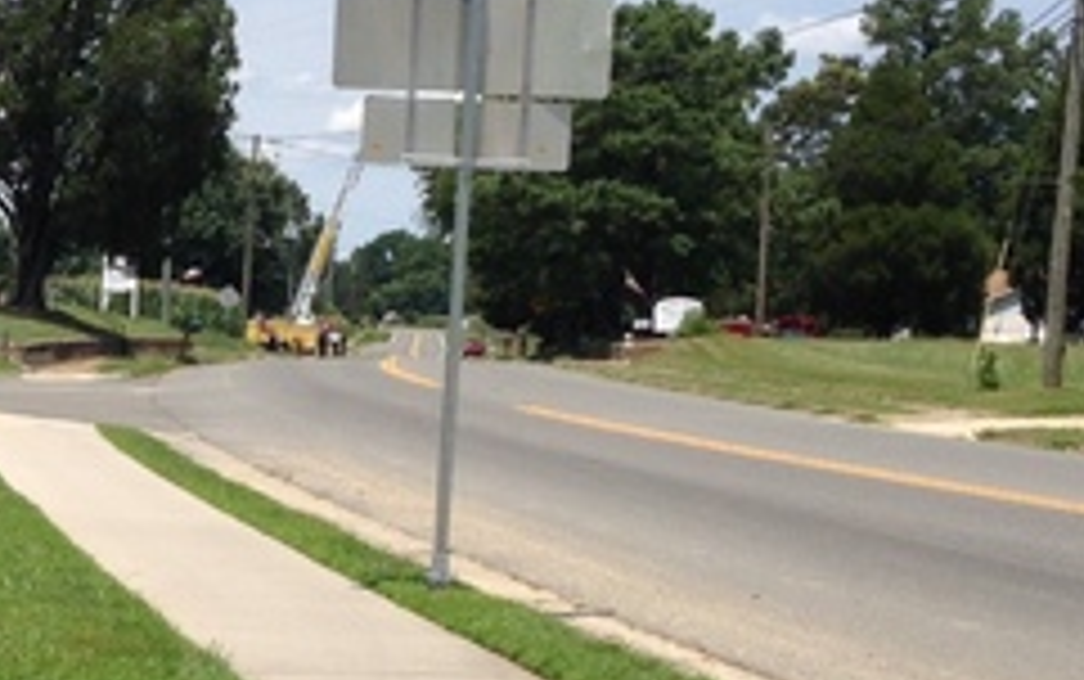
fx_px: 3311
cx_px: -110
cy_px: 279
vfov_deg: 11.7
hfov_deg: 17.9
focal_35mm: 112
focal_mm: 4.12
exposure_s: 1/1808
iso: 50
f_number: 2.4
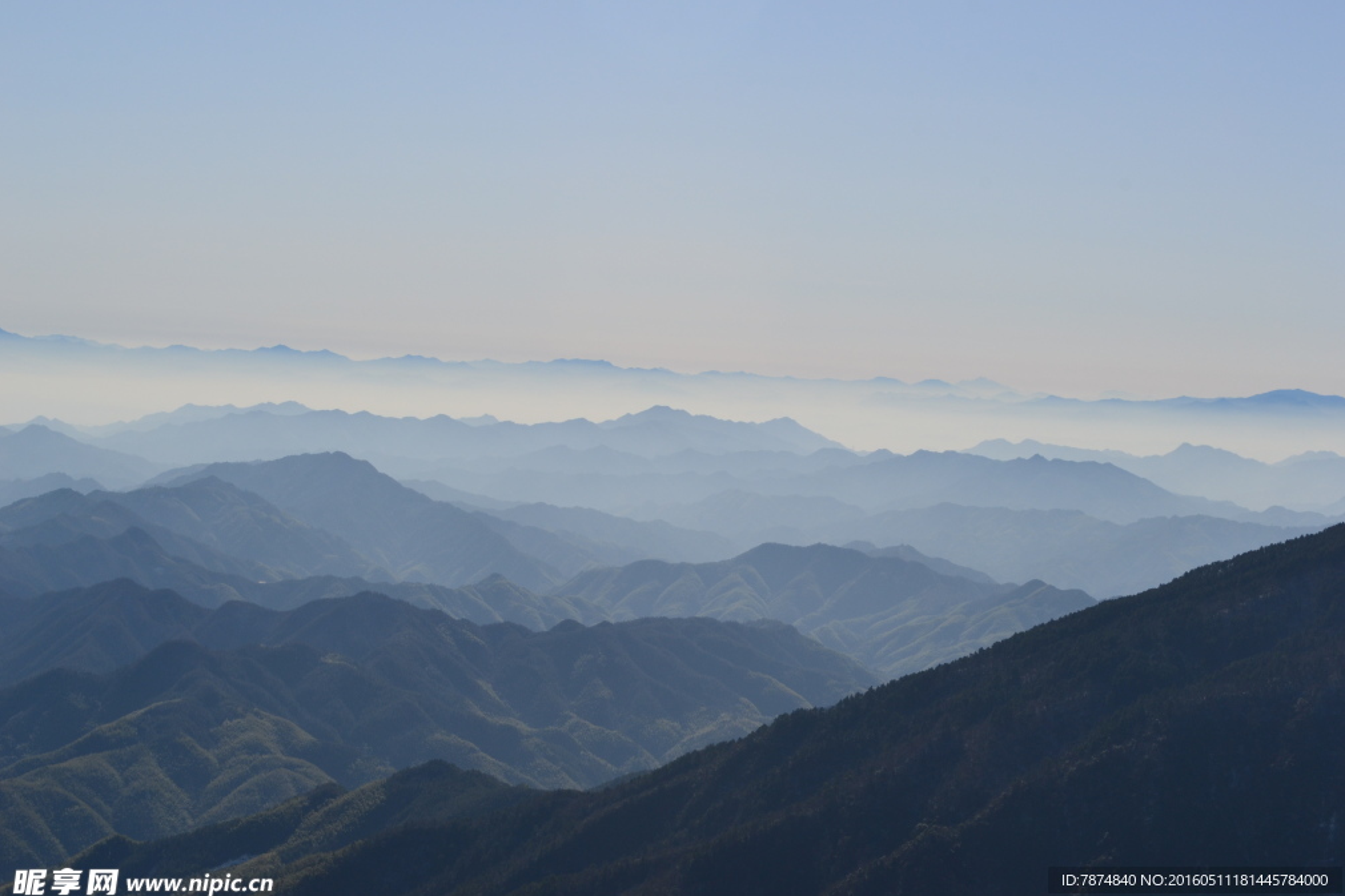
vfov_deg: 19.5
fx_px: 2615
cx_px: 674
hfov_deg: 28.8
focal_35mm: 70
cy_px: 452
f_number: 11
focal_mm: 46
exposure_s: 1/500
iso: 220
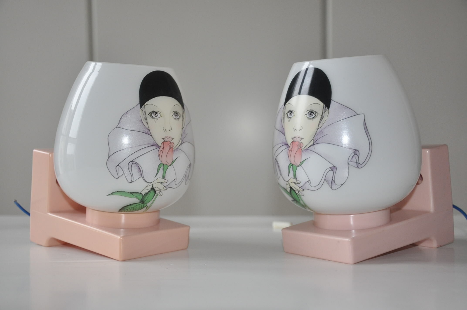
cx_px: 234
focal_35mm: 52
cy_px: 155
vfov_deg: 25.7
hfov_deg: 37.9
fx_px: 680
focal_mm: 35
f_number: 4.5
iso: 800
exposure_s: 1/60
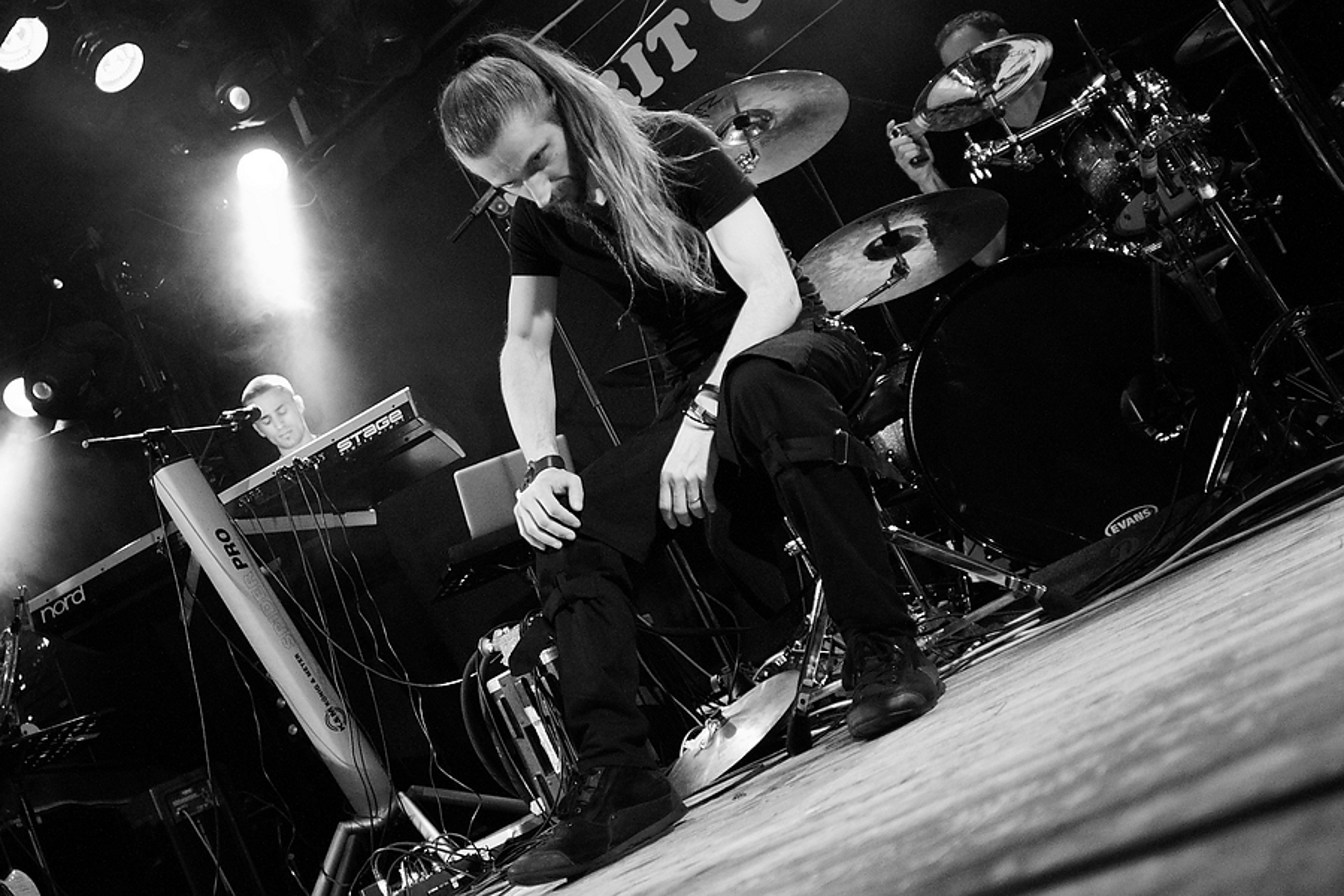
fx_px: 1120
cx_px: 672
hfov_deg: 61.9
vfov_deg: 43.6
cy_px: 448
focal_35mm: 30
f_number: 2
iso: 800
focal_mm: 20
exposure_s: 1/20
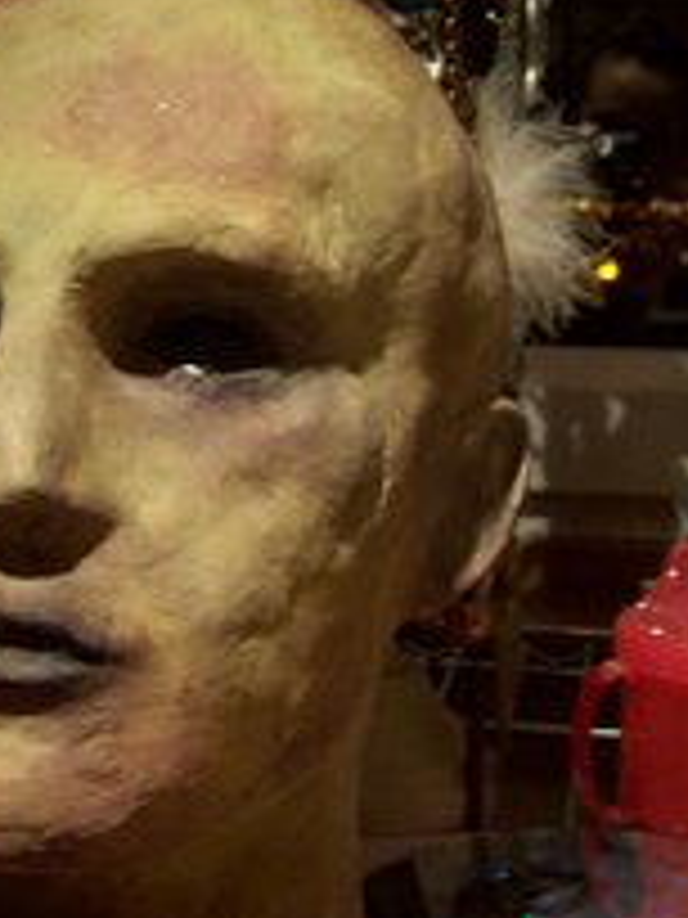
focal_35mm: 68
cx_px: 155
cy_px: 450
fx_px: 1802
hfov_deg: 21.4
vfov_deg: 28.6
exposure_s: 1/8
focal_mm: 6
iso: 200
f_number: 2.7
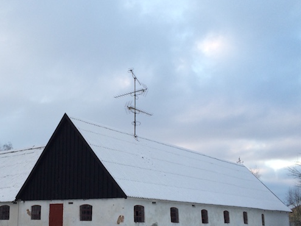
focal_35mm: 44
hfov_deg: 42.0
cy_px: 147
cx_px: 86
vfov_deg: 32.7
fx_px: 383
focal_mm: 4.15
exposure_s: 1/253
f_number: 2.2
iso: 32
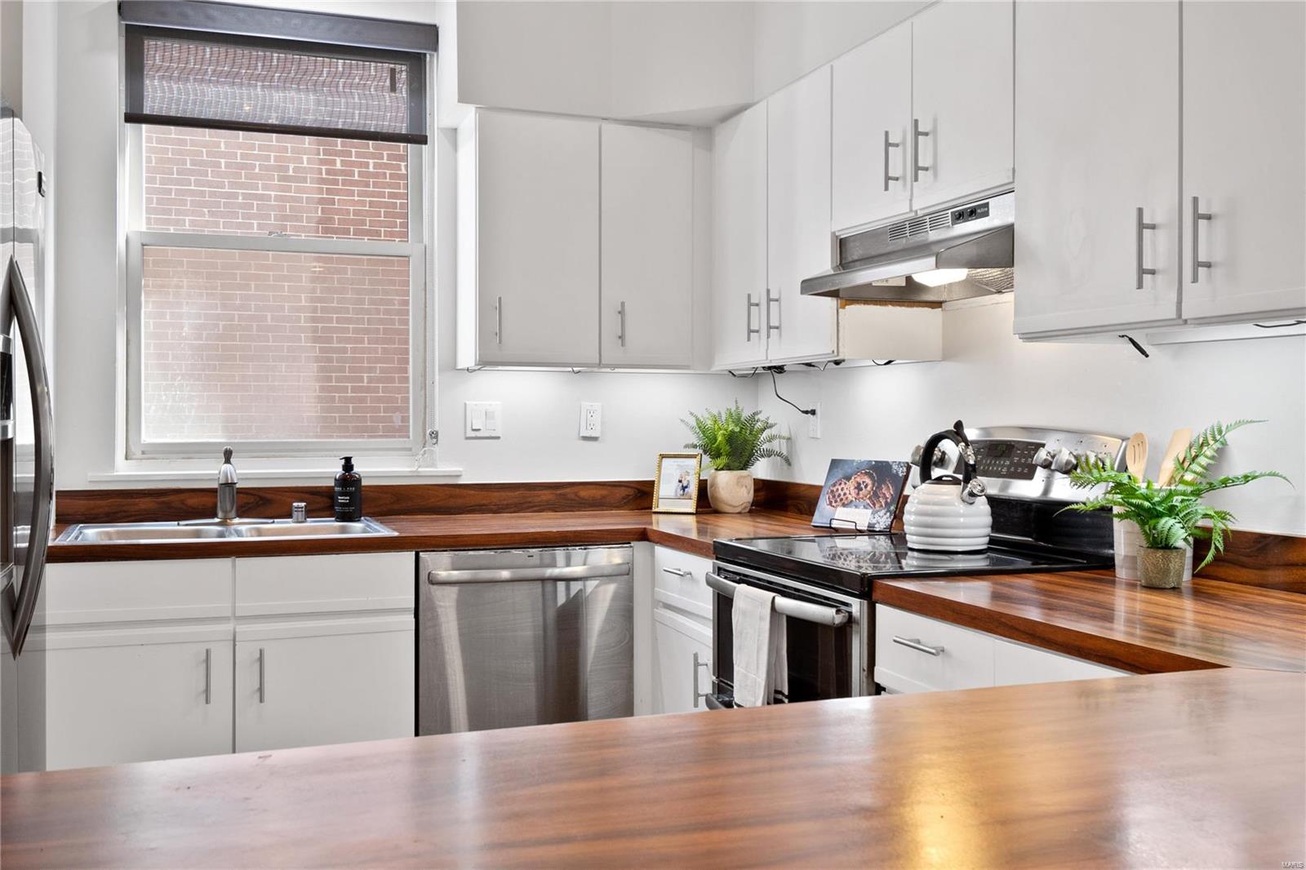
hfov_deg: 53.1
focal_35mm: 36
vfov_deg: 36.9
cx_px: 653
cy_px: 435
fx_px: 1306
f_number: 6.3
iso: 400
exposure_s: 1/13
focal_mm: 18
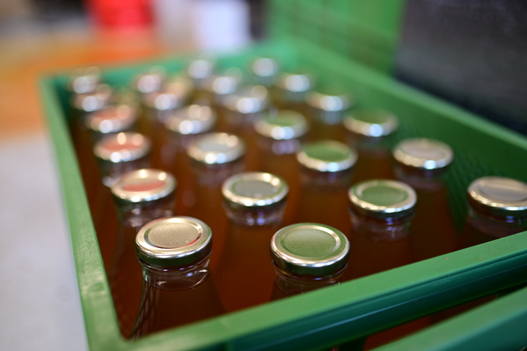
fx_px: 512
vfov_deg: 37.8
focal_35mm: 35
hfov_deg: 54.4
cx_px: 264
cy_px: 176
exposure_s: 1/100
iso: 250
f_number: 1.4
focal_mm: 35
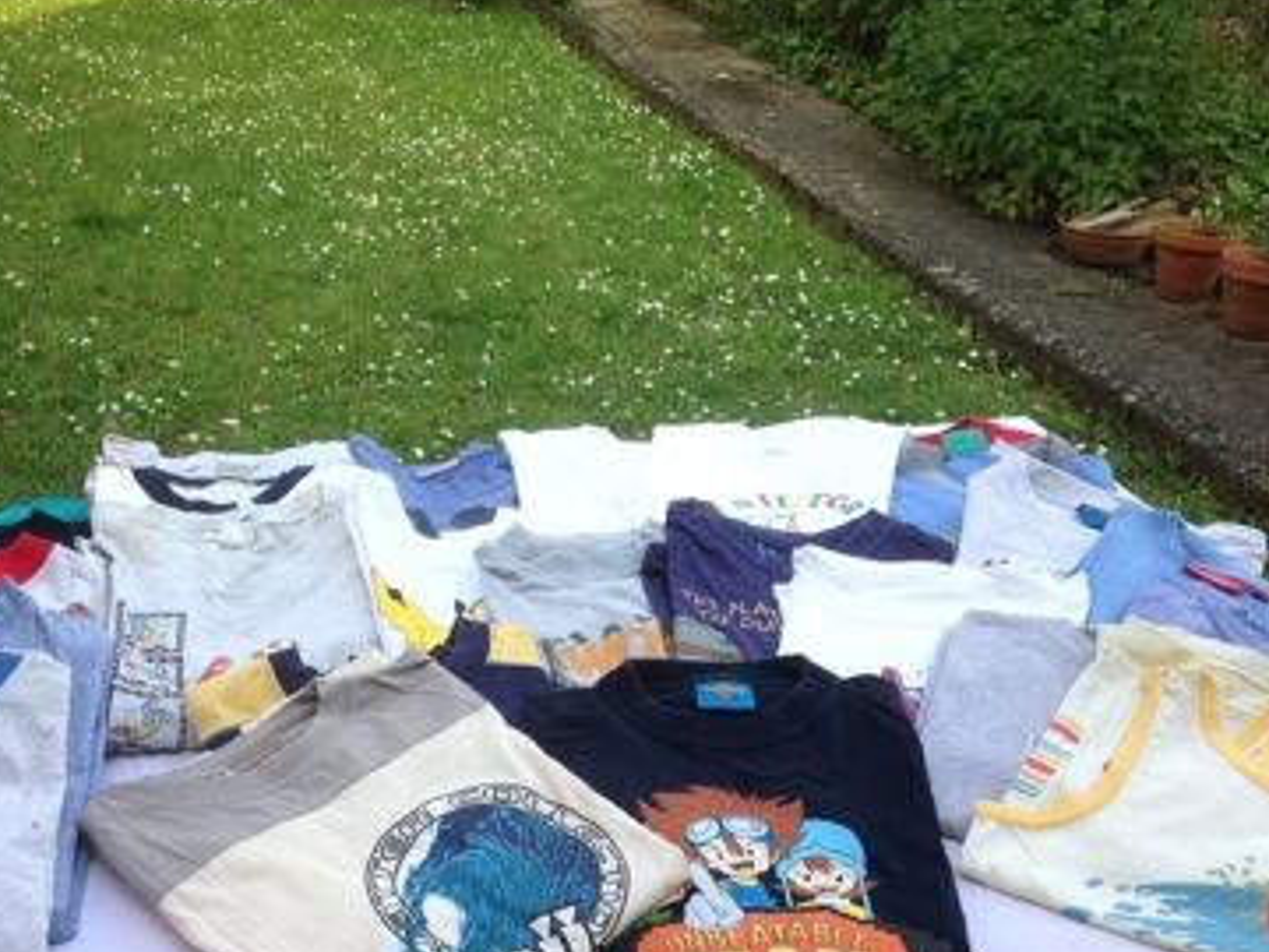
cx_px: 539
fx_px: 1613
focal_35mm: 44
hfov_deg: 42.8
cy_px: 480
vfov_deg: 32.9
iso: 50
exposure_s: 1/350
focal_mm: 4.12
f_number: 2.4
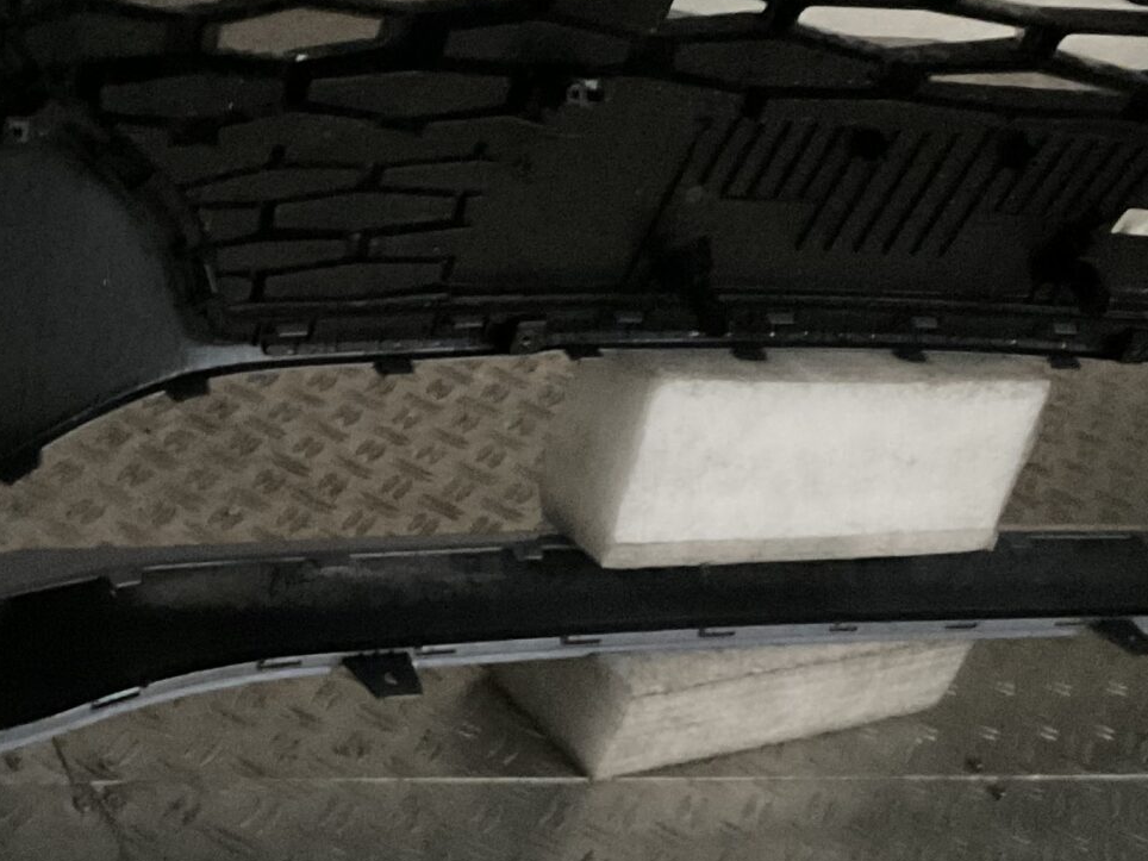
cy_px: 468
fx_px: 2554
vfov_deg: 19.1
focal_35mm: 77
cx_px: 223
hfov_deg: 24.9
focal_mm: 3
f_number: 1.8
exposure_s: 1/17
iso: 640
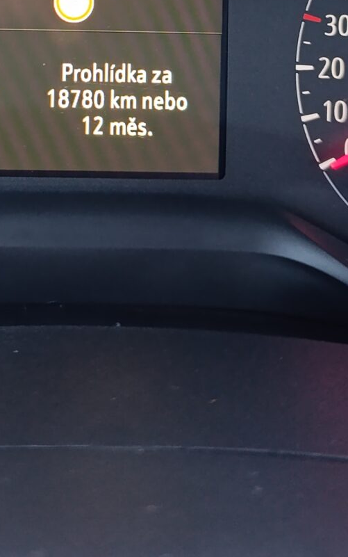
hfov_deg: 16.6
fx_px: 1183
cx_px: 49
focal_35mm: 78
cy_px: -52
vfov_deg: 24.7
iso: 800
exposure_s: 1/100
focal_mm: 6.14
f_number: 1.6
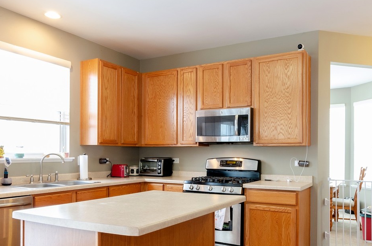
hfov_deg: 63.8
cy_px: 146
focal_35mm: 29
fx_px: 298
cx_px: 206
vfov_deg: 44.7
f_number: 11
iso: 200
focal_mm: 11
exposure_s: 1
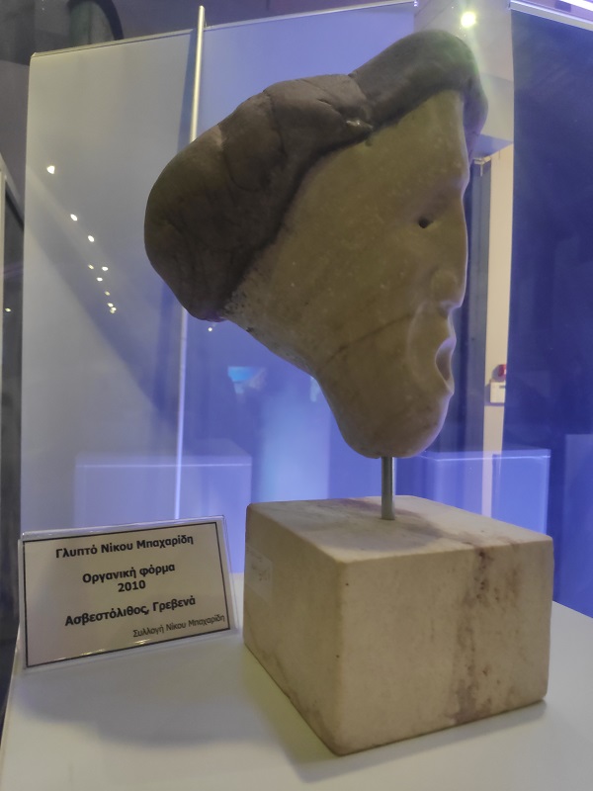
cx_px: 296
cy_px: 396
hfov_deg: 66.0
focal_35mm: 20
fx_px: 457
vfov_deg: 81.7
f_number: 1.9
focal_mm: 3.94
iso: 861
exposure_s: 1/50
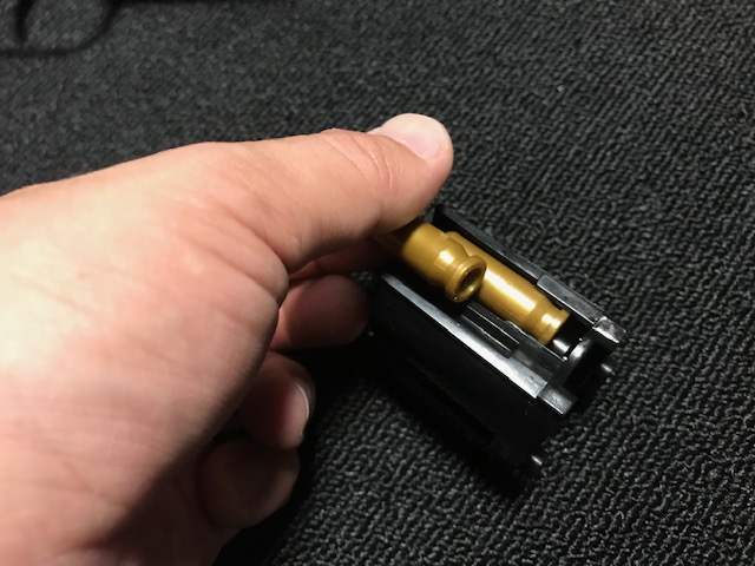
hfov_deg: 63.4
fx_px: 611
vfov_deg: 49.7
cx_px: 378
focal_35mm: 28
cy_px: 283
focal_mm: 3.99
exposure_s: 1/8
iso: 80
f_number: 1.8
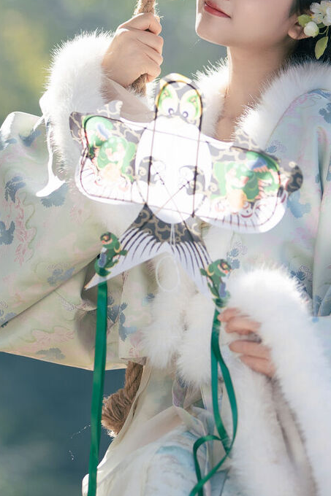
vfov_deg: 7.4
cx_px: 222
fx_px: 3836
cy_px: 97
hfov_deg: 4.9
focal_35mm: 278
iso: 100
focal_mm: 120
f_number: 2.8
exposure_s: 1/640
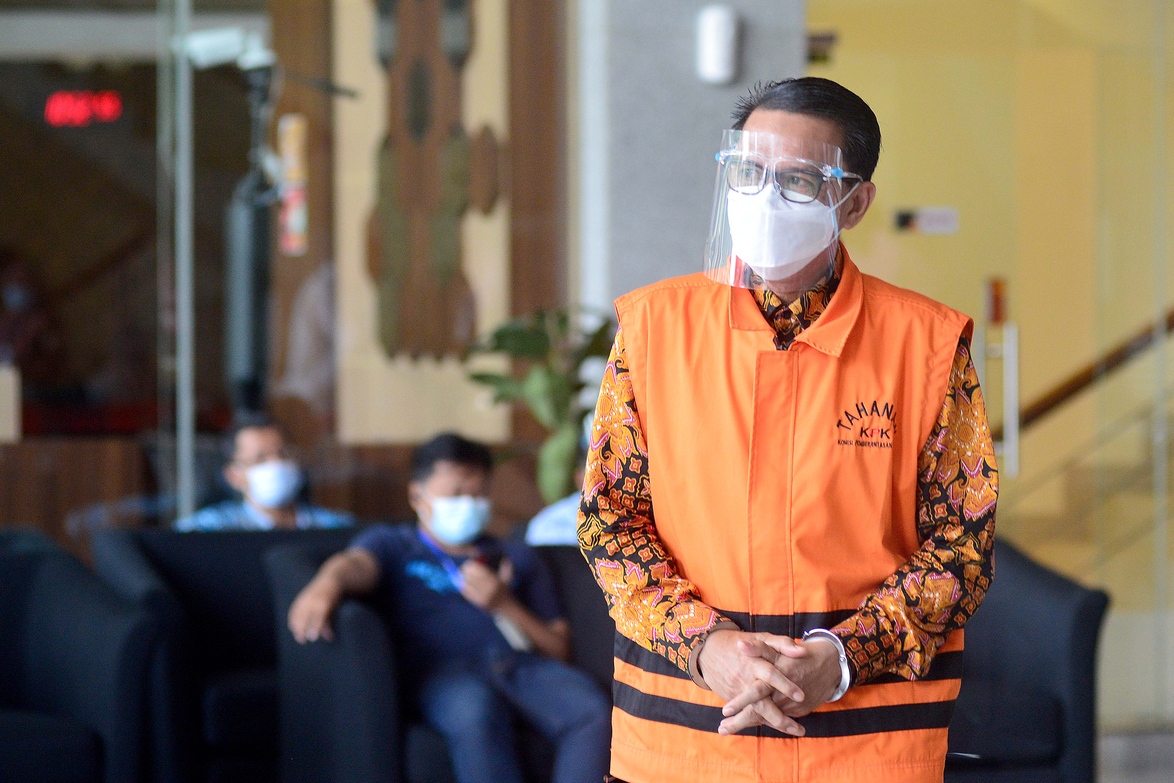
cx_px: 587
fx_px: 3915
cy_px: 392
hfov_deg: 17.1
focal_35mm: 120
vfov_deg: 11.4
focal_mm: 120
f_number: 3.2
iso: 1600
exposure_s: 1/160
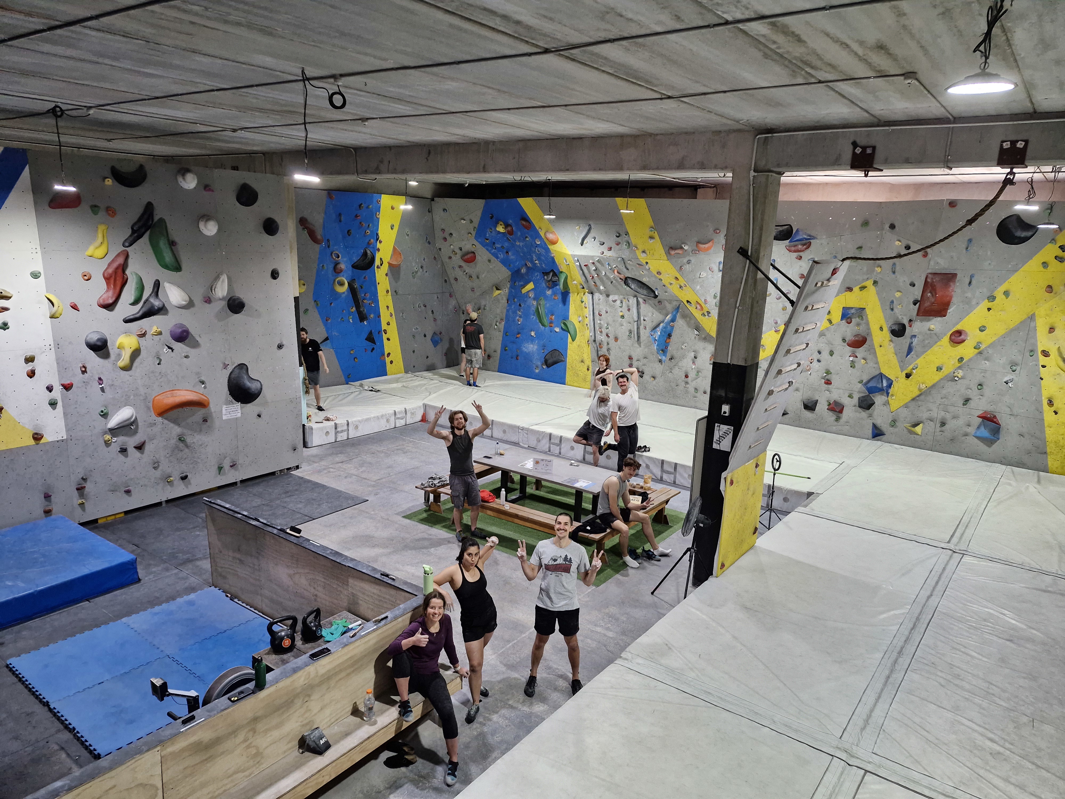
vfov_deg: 58.9
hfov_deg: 73.9
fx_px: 708
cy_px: 400
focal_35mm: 23
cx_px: 532
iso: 320
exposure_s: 1/100
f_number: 1.8
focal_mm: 5.54
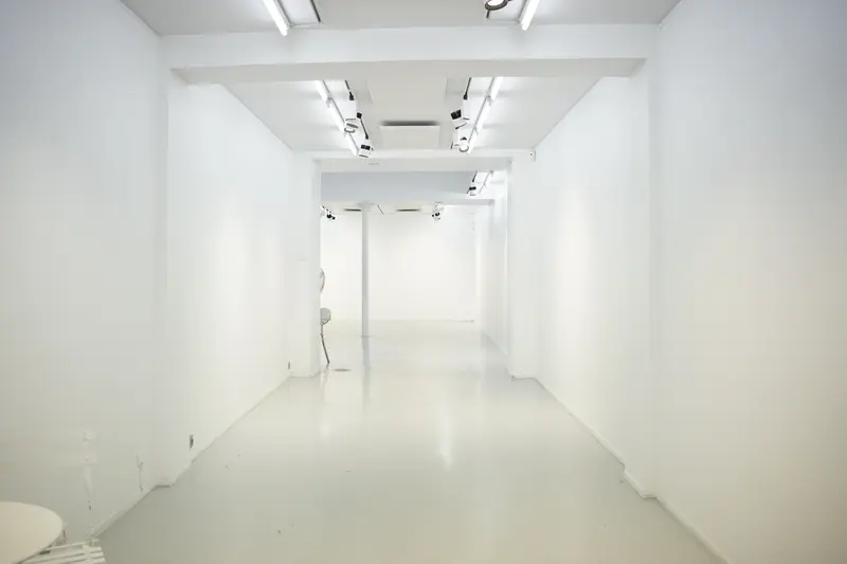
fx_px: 706
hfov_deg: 61.9
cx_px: 424
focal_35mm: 30
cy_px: 282
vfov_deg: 43.6
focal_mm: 20
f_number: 2.8
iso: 320
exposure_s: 1/250
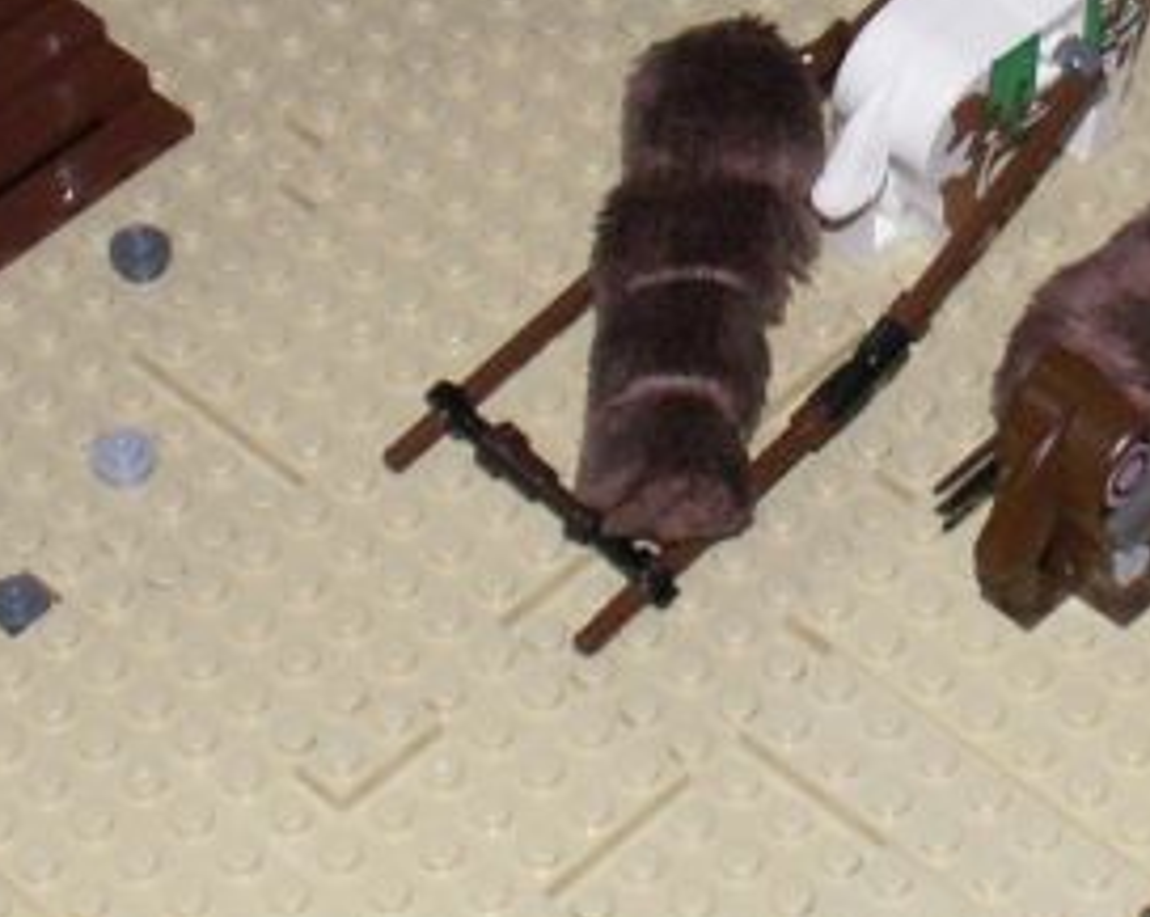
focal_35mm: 161
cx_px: 1197
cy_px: -237
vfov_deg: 9.4
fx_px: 5474
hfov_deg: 11.8
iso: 160
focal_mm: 5.86
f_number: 2.8
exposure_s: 1/60
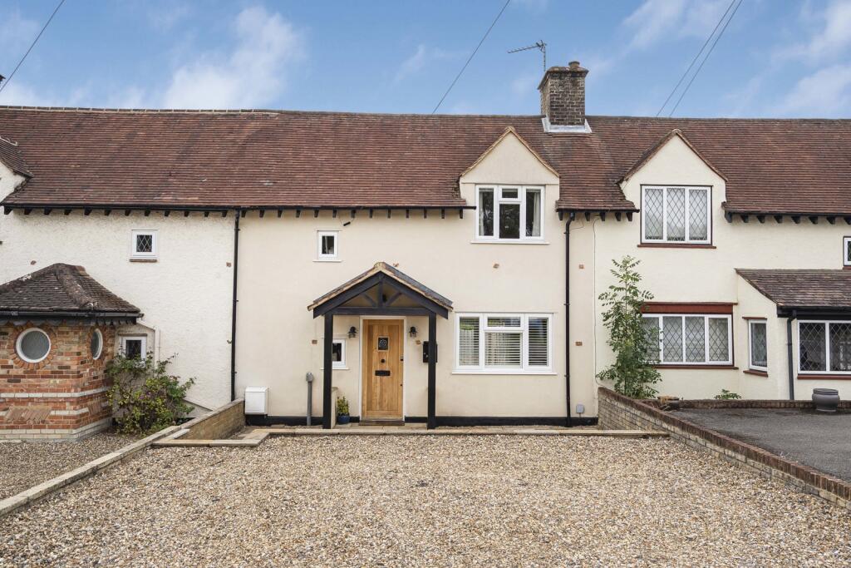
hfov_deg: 67.4
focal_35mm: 27
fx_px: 638
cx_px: 426
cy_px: 284
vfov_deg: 47.9
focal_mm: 27
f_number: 10
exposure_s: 1/125
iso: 100
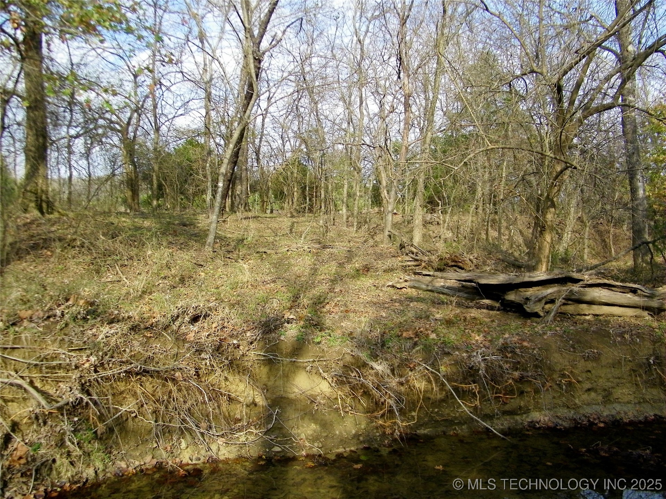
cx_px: 333
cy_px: 250
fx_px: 539
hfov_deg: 63.4
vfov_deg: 49.7
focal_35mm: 28
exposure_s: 1/125
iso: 100
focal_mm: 5.1
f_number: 7
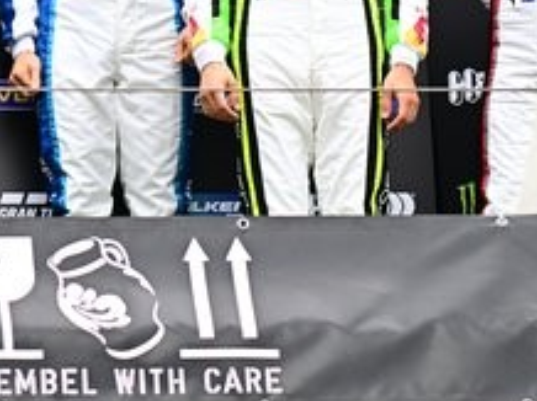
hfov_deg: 4.7
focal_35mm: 423
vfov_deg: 3.5
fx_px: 6555
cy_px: -191
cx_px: -127
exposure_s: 1/500
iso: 280
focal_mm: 120
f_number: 2.8
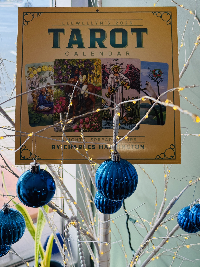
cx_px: 100
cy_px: 134
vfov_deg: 39.7
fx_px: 370
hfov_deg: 30.3
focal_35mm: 48
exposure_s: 1/202
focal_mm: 6.76
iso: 125
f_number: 1.78
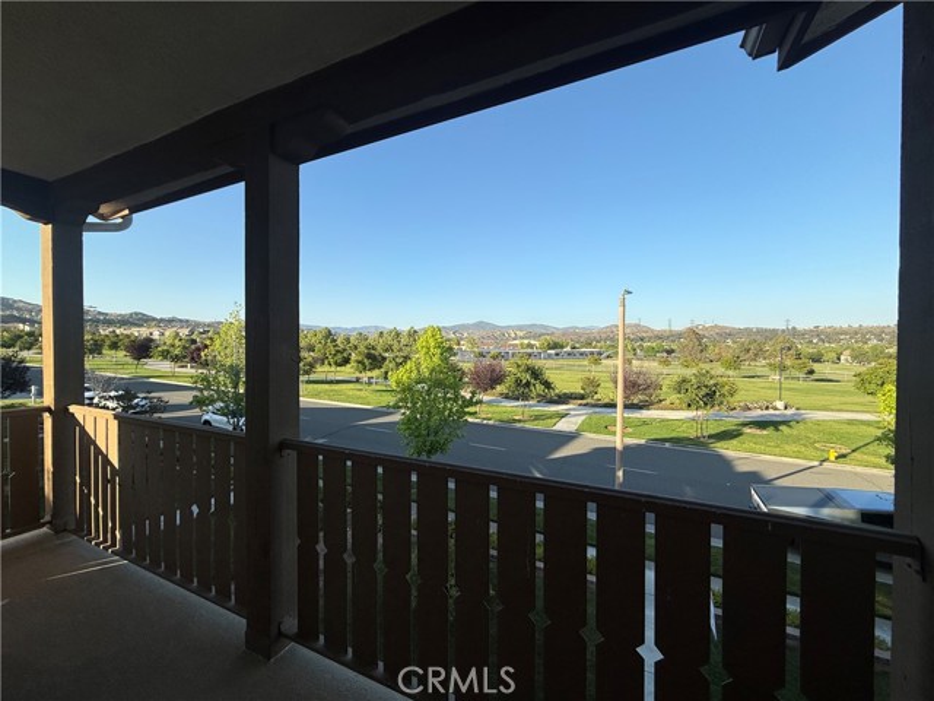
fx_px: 378
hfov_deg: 102.1
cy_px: 350
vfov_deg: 85.7
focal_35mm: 14
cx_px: 467
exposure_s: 1/1167
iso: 50
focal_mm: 2.22
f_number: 2.2
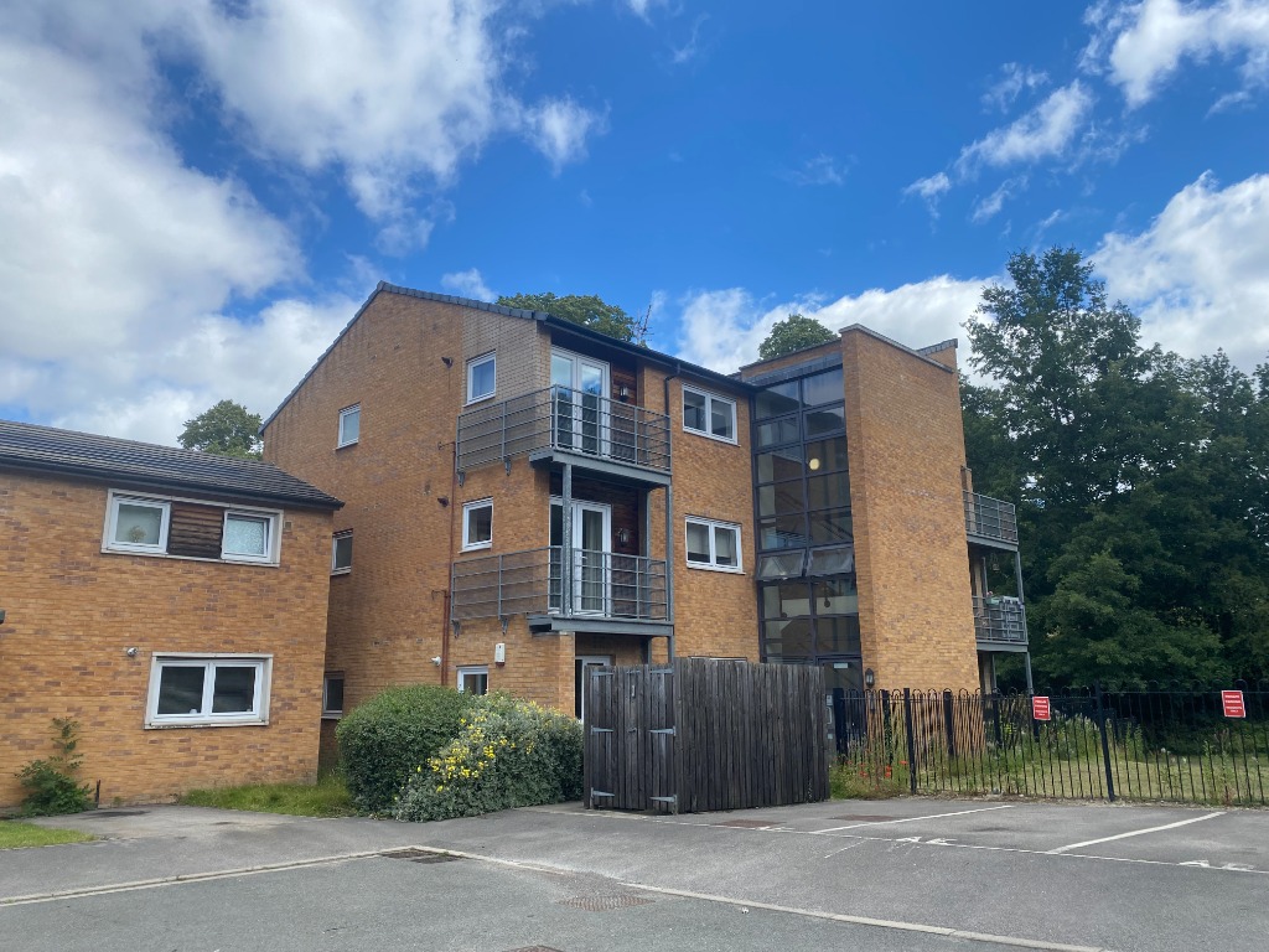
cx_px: 634
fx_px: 953
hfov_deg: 67.3
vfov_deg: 53.1
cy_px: 476
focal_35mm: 26
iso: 32
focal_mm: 4.25
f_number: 1.8
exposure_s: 1/2105
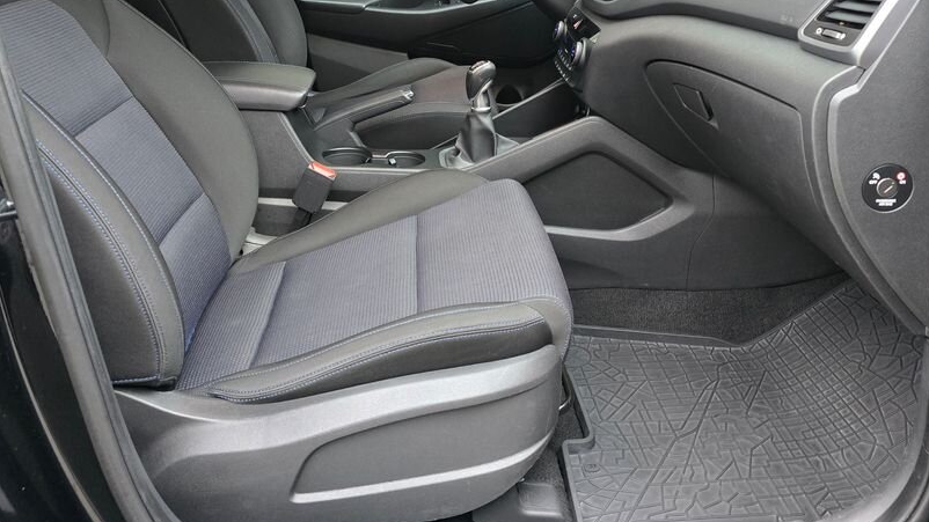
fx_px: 788
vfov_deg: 35.2
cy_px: 84
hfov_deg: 60.9
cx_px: 499
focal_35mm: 32
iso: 800
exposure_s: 1/100
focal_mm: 6.3
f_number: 1.7
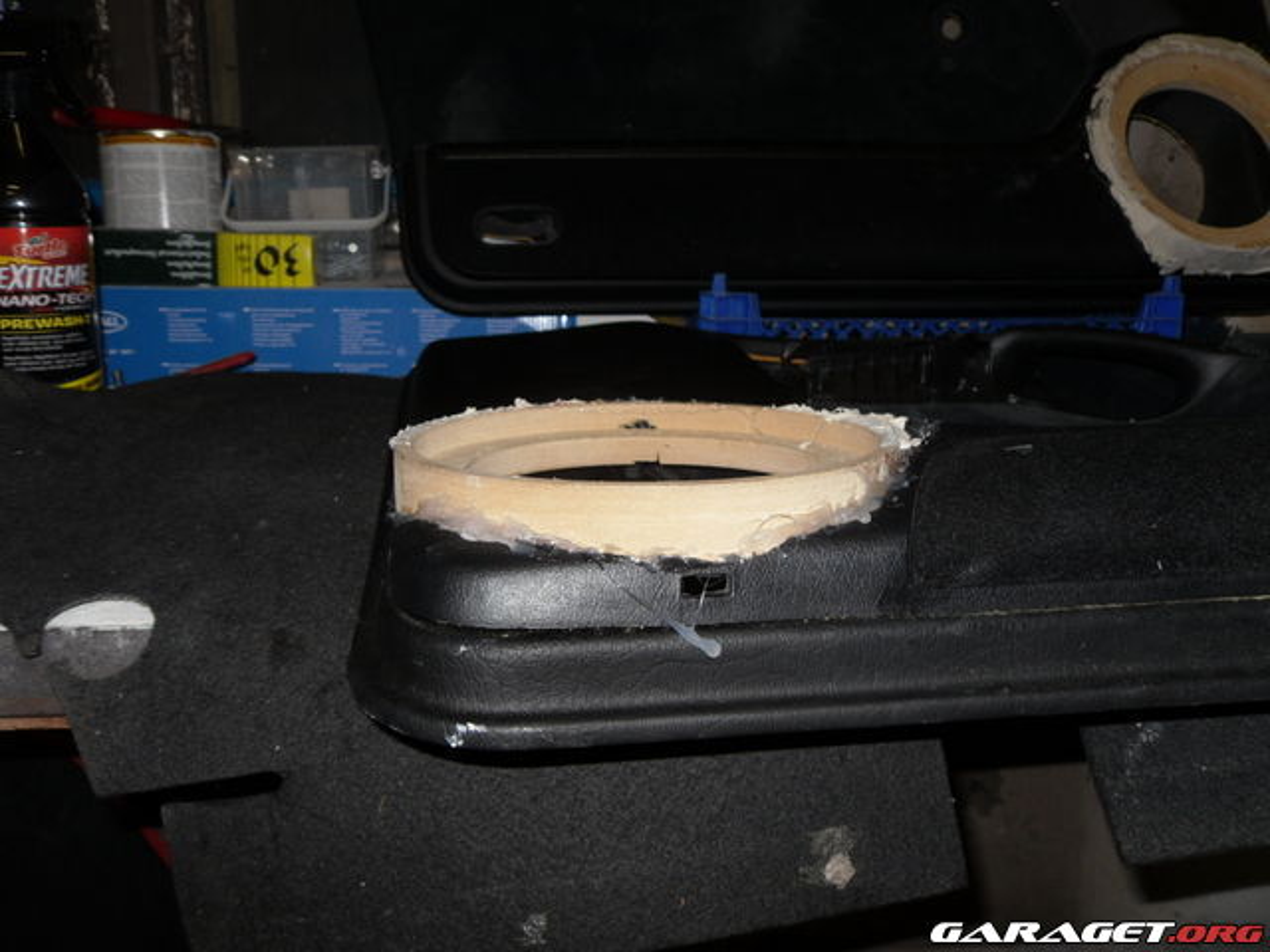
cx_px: 635
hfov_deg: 52.6
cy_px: 476
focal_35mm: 35
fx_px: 1284
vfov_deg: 40.7
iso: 80
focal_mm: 6.3
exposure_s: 1/45
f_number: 3.5
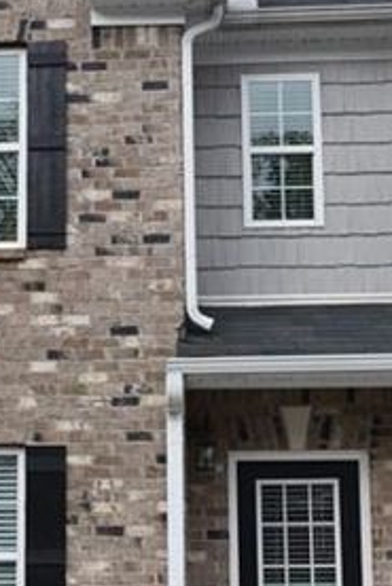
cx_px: 59
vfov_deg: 24.1
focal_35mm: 84
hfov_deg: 16.1
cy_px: 343
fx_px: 1370
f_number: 8
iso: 220
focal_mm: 31
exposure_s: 1/250
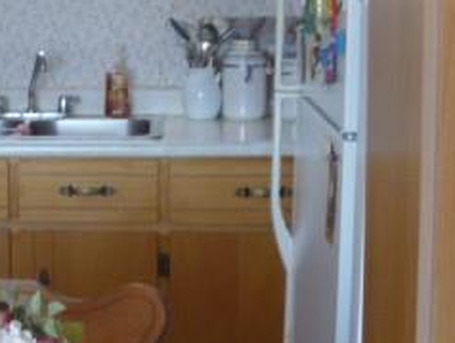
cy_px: 182
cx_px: -132
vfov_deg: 15.8
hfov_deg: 19.3
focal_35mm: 94
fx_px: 1237
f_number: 3.5
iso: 320
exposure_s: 1/30
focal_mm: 6.3
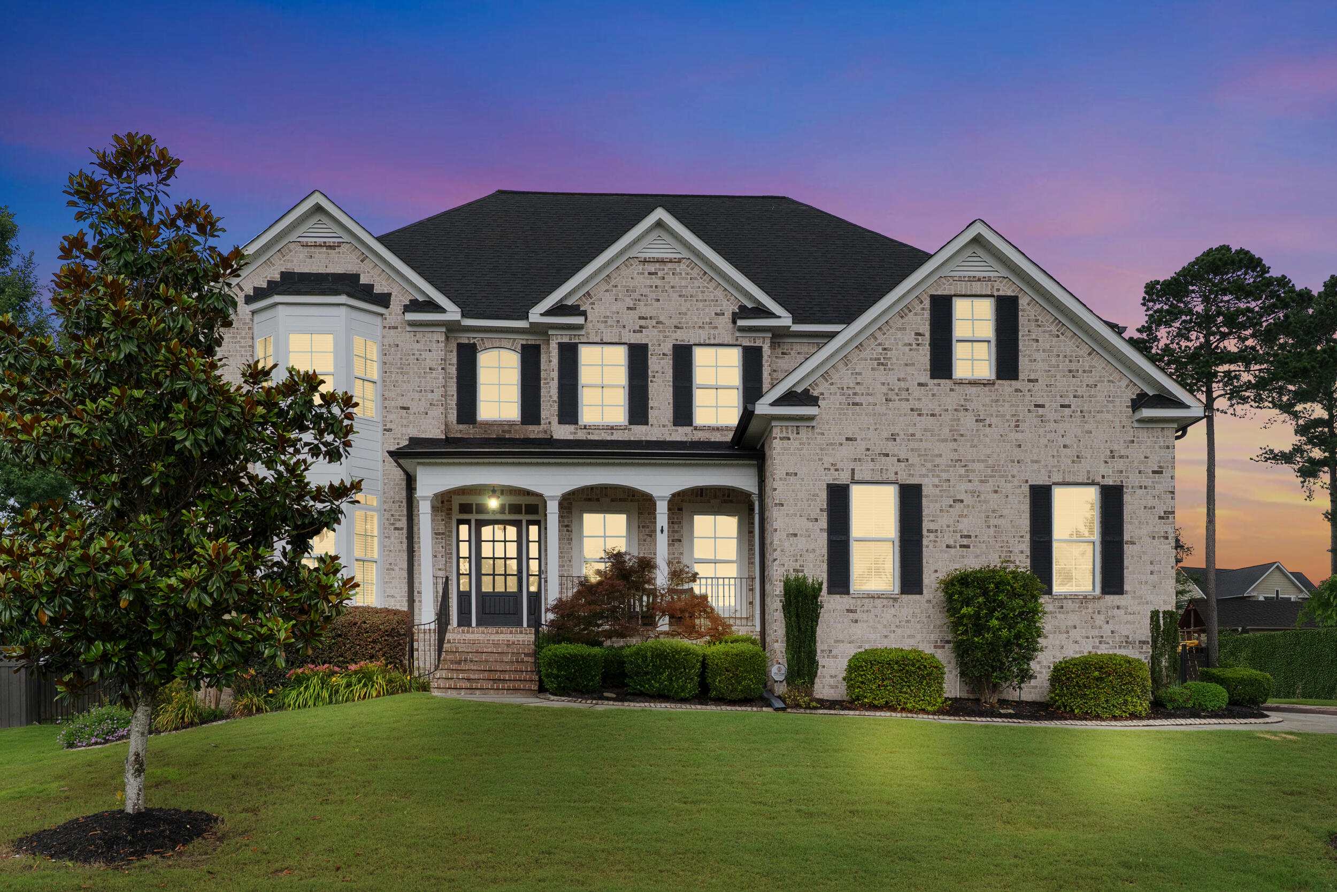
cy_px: 446
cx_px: 668
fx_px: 1226
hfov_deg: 57.2
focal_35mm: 33
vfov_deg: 40.0
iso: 200
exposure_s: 1/30
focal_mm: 22
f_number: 8
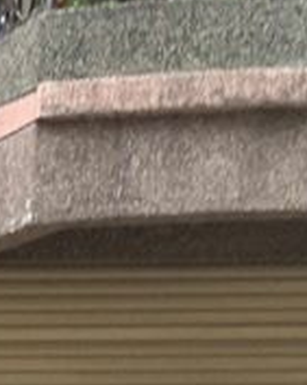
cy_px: 583
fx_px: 1571
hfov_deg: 8.7
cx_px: -692
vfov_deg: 13.2
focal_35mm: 138
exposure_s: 1/121
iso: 80
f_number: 1.8
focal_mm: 4.25
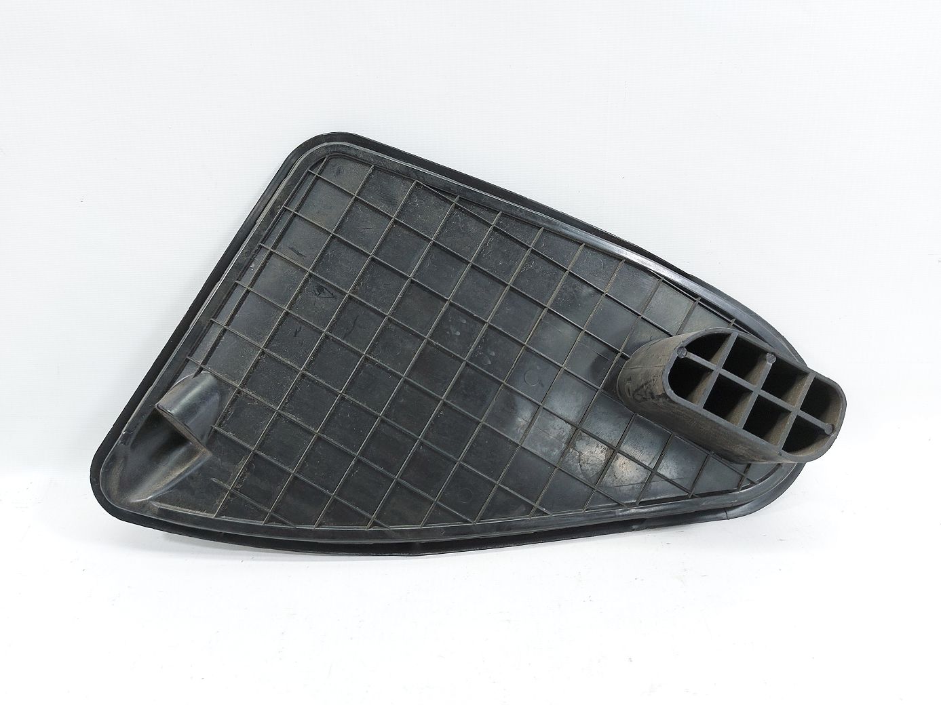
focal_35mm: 24
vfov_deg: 56.8
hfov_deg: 71.6
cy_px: 352
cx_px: 470
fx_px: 652
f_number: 1.8
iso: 80
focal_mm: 5.23
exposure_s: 1/50
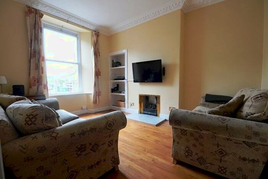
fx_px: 112
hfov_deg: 100.4
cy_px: 90
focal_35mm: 15
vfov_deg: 77.3
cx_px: 134
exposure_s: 1/4
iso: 800
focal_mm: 10
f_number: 11
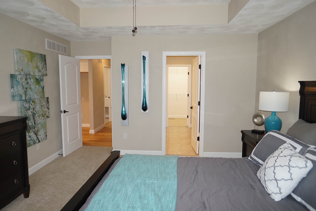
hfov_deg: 73.7
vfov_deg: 53.1
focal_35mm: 24
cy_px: 106
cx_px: 158
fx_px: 211
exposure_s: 1/160
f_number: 4
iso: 640
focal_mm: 16
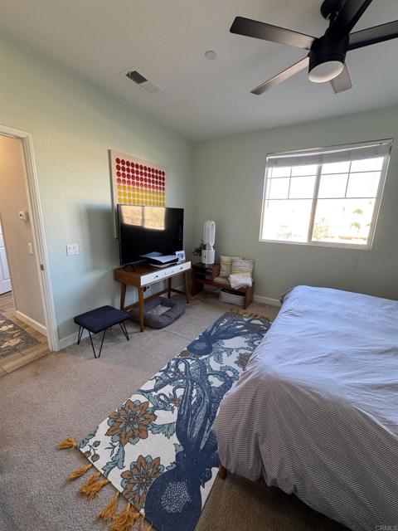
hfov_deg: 85.7
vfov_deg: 102.1
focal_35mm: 14
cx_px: 199
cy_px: 266
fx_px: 215
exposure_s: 1/60
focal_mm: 2.22
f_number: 2.2
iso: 200
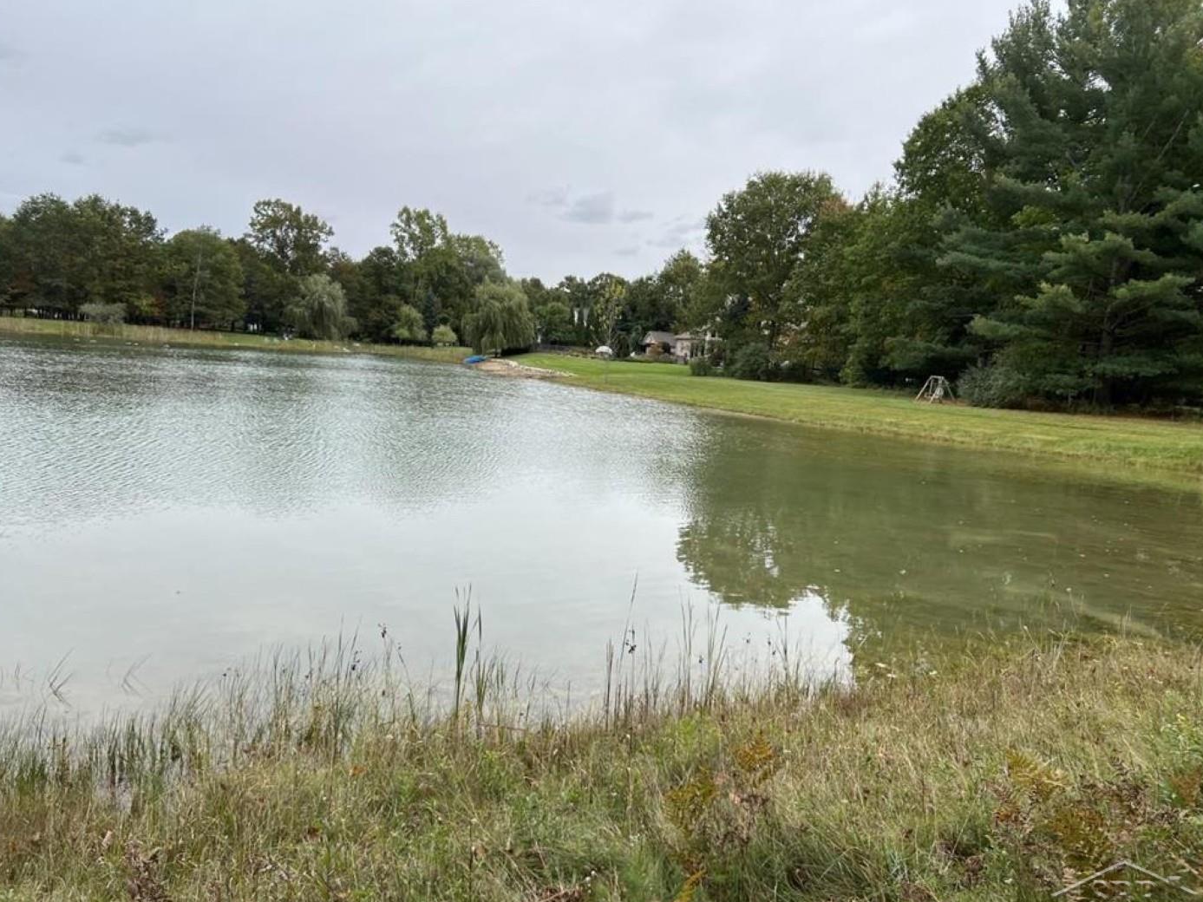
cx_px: 590
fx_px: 938
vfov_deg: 51.3
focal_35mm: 27
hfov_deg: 65.3
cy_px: 448
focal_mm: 5.7
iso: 50
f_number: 1.5
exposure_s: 1/1724
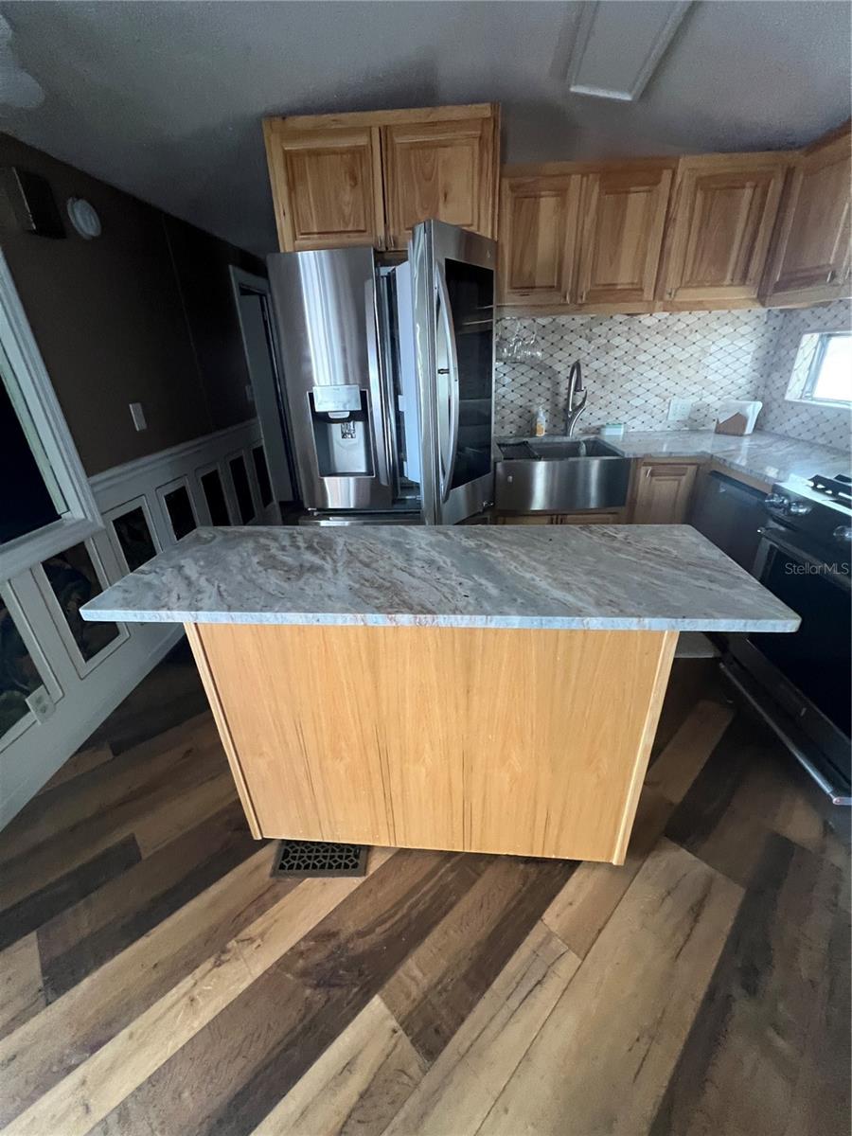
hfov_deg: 89.9
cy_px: 568
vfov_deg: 106.2
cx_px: 426
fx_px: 427
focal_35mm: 13
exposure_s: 1/60
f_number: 1.8
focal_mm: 1.57
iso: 500
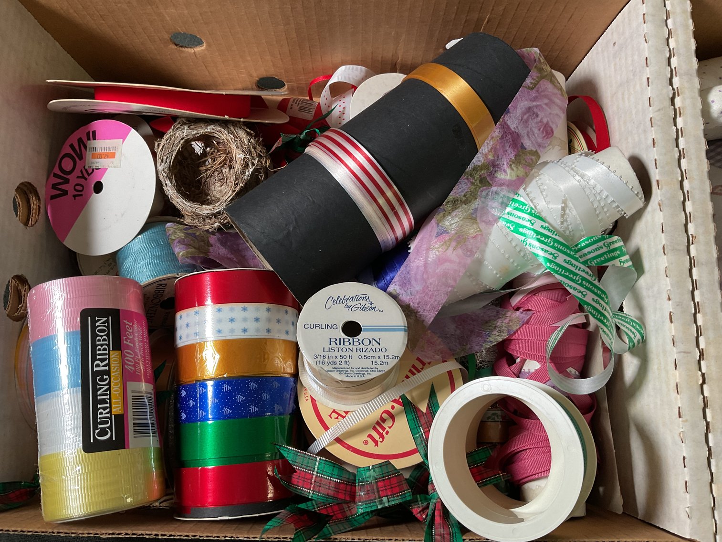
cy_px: 271
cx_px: 361
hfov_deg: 61.7
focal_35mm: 29
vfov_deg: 48.2
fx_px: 605
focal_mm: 3
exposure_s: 1/60
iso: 64
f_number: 1.8
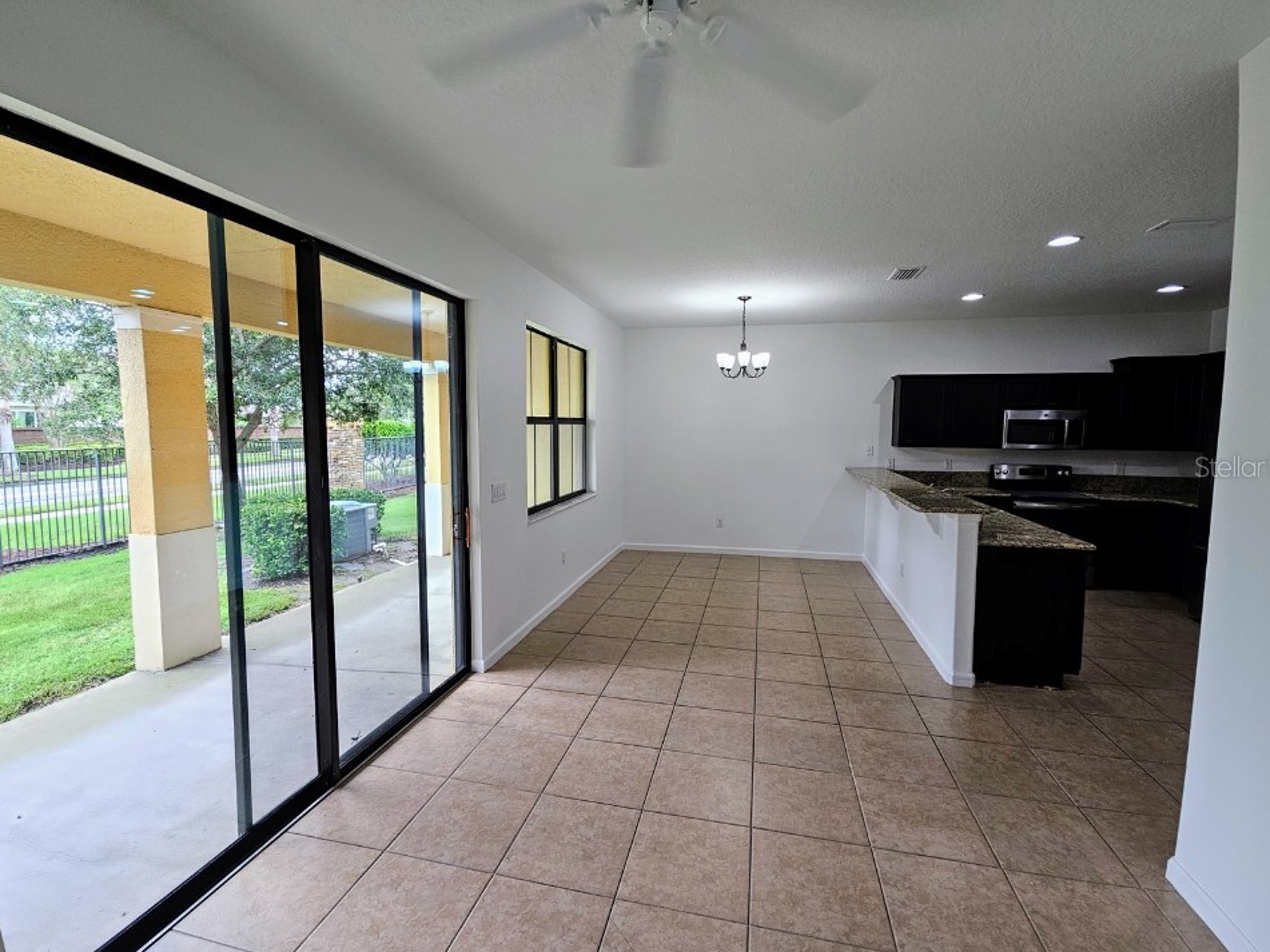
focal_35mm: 14
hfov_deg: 102.1
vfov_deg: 85.6
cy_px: 466
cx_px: 637
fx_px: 514
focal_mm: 2.2
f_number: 2.2
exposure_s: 1/60
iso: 64
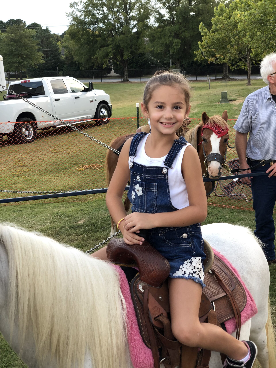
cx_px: 138
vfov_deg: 36.8
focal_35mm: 52
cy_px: 184
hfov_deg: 28.0
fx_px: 553
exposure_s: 1/60
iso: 25
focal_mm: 6
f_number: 2.4
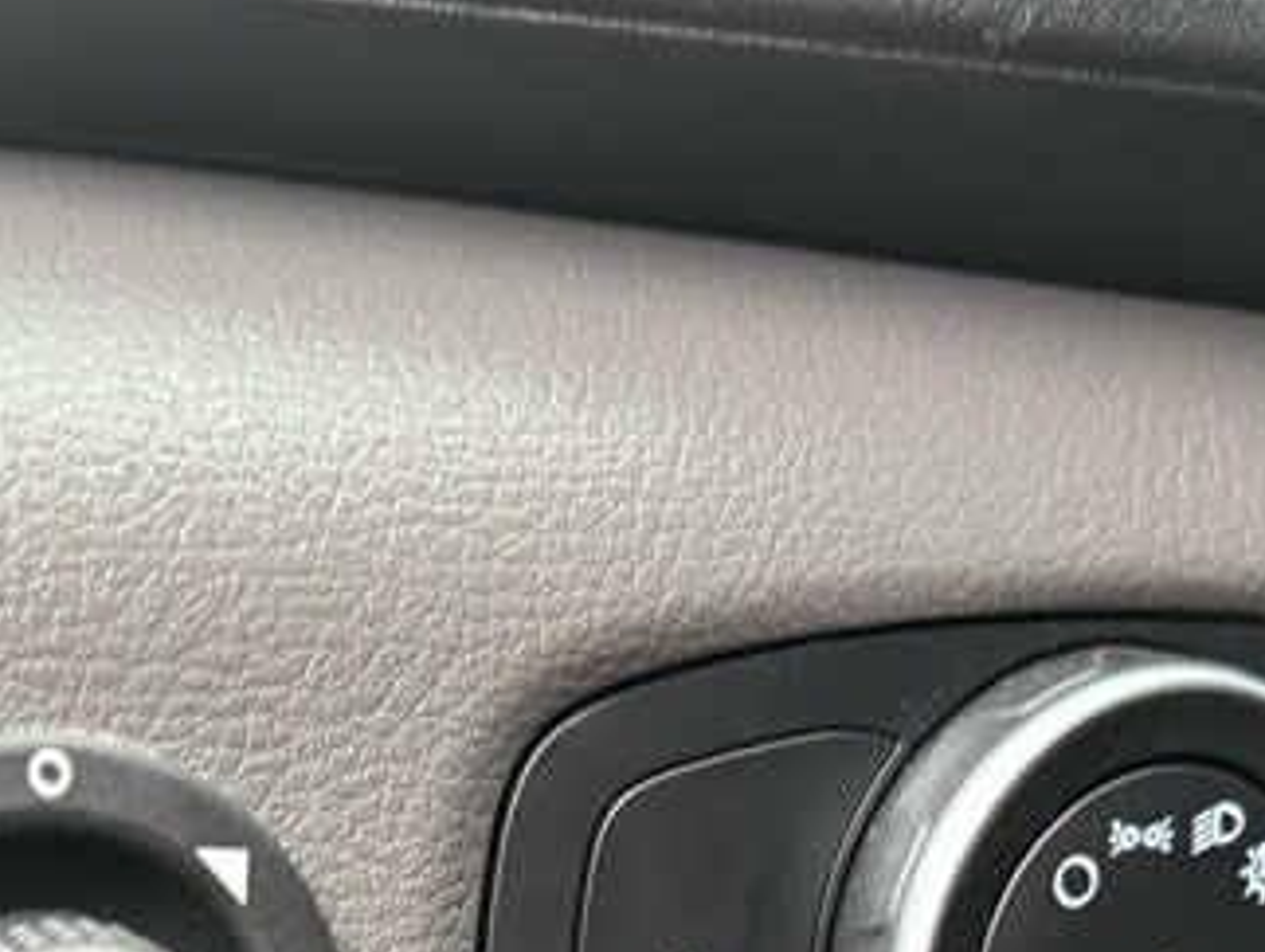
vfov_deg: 17.9
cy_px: 1312
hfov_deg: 25.6
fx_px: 2780
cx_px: 744
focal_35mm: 76
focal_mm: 6.76
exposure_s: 1/60
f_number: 1.78
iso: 320
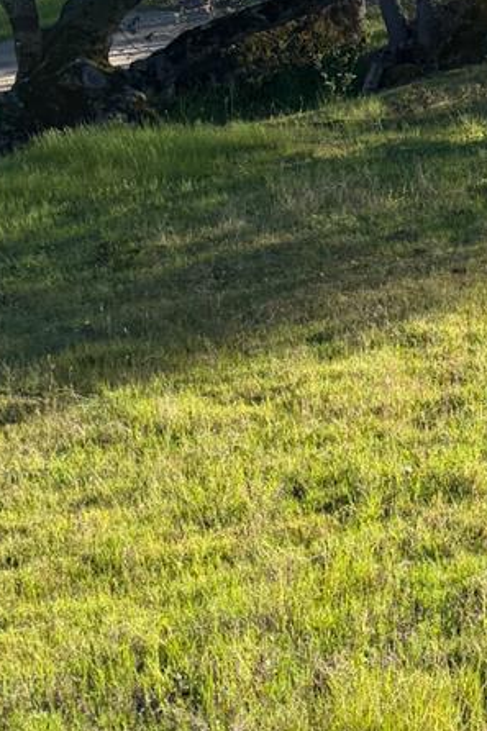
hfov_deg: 14.6
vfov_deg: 24.1
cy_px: 237
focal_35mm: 84
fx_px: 1706
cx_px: 821
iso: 100
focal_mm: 6.76
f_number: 1.78
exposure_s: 1/1727
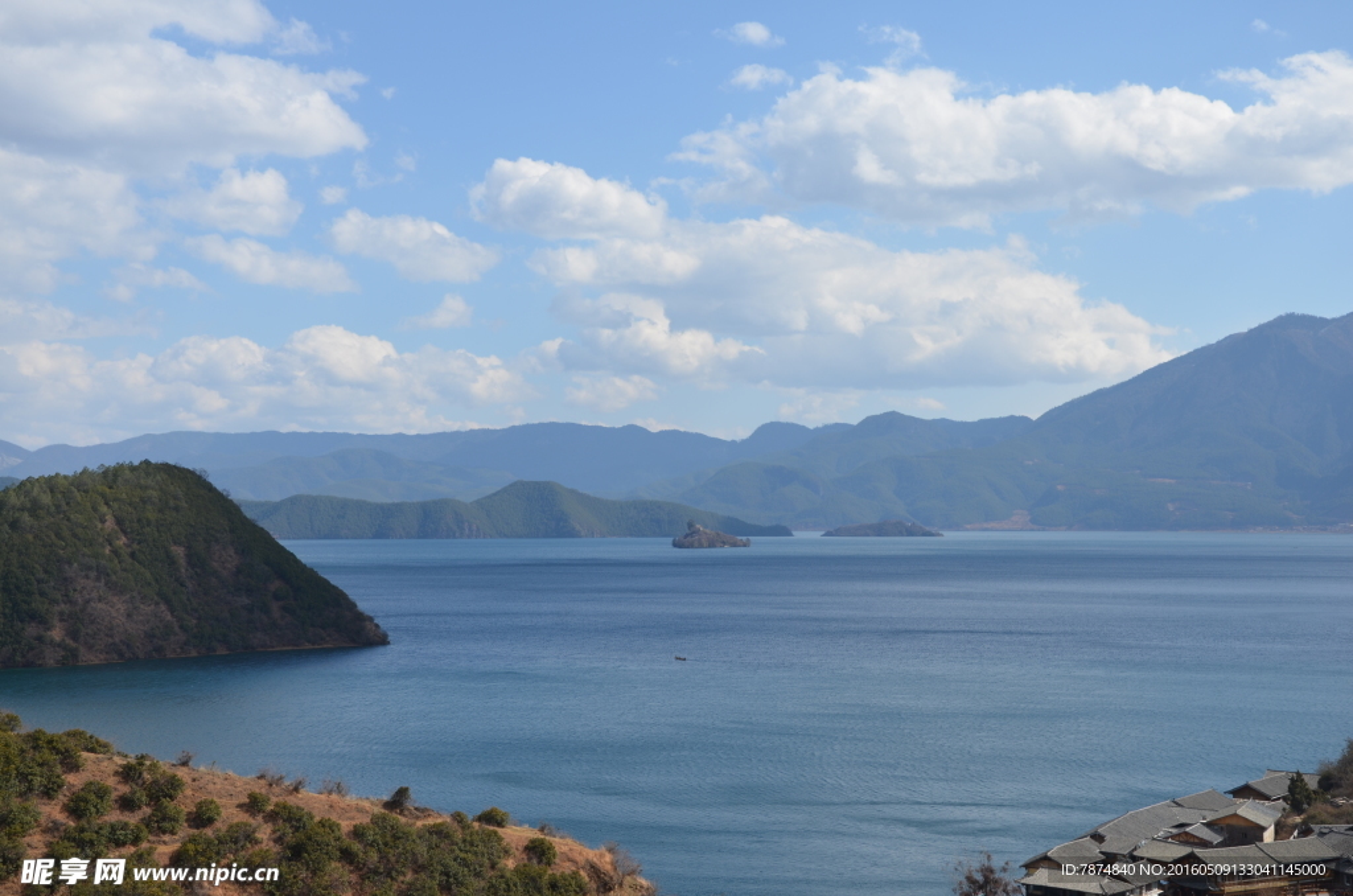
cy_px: 448
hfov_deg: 35.1
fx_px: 2138
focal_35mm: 57
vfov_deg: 23.7
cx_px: 676
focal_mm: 38
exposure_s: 1/320
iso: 100
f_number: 9
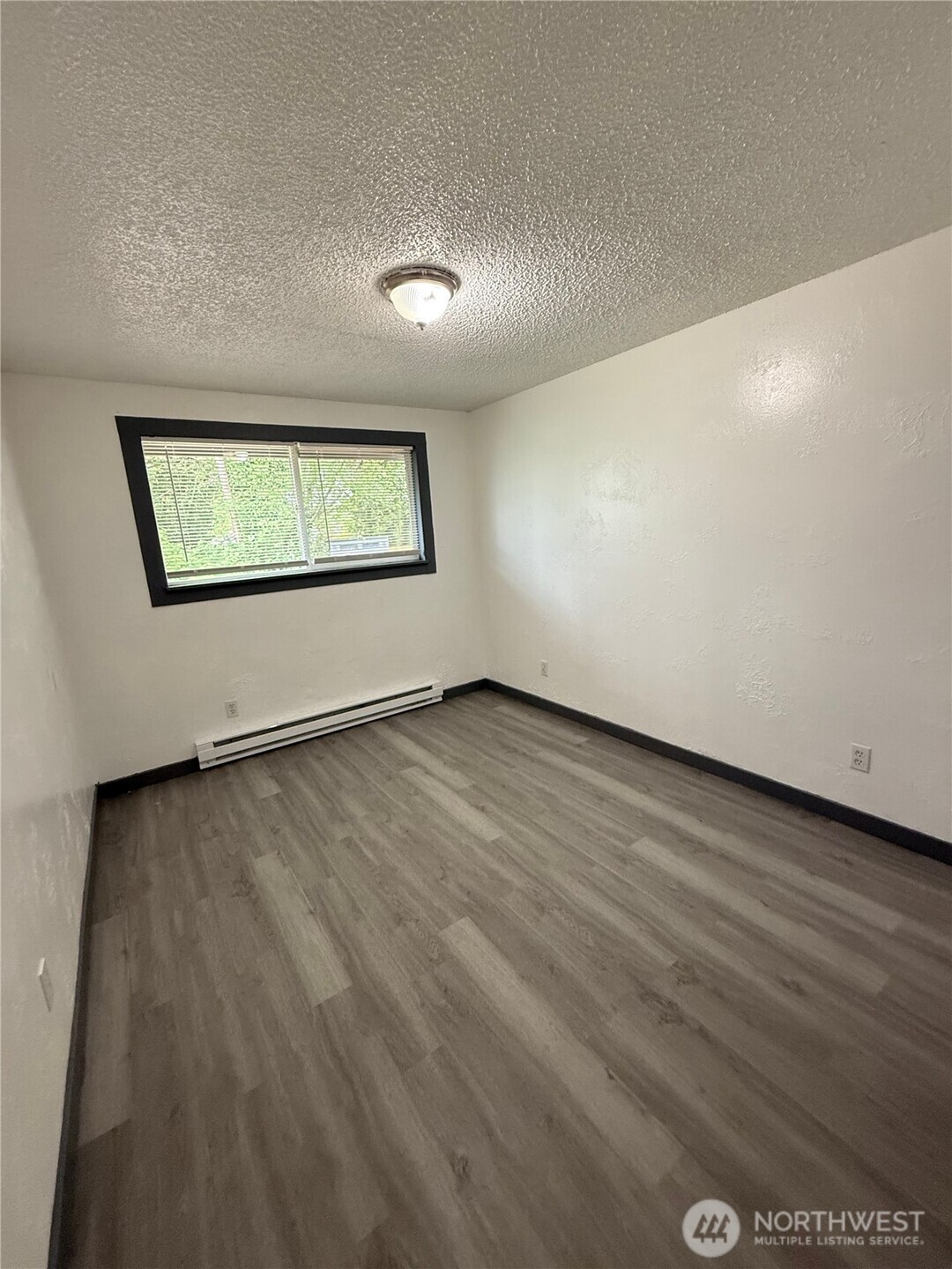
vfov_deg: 102.1
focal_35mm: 14
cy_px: 634
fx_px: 513
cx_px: 476
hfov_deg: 85.7
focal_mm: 2.22
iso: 500
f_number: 2.2
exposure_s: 1/60
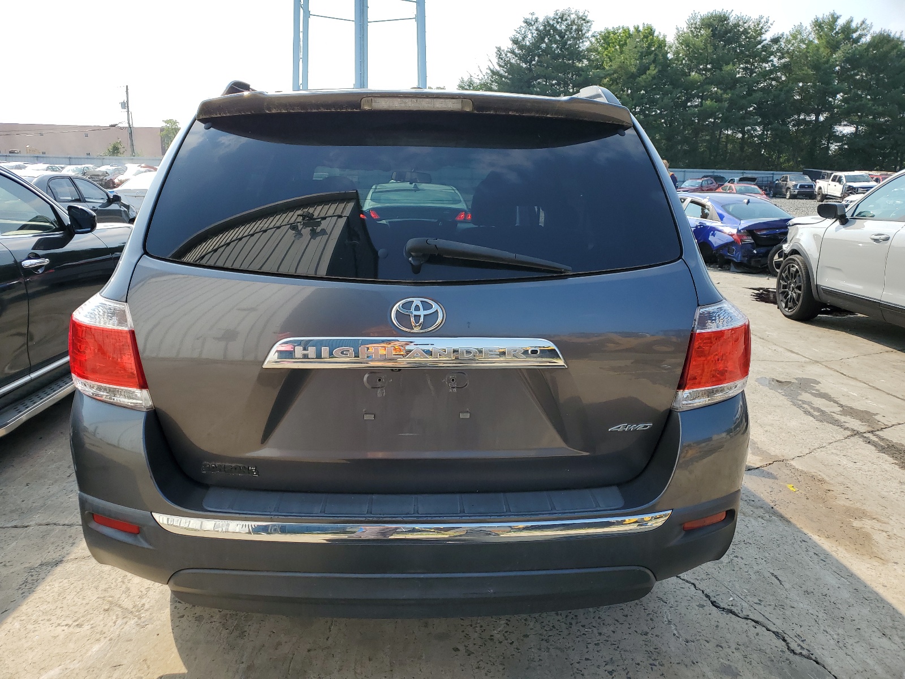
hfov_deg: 67.3
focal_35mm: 26
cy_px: 340
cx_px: 452
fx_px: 680
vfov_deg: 53.1
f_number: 1.5
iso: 50
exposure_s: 1/2000
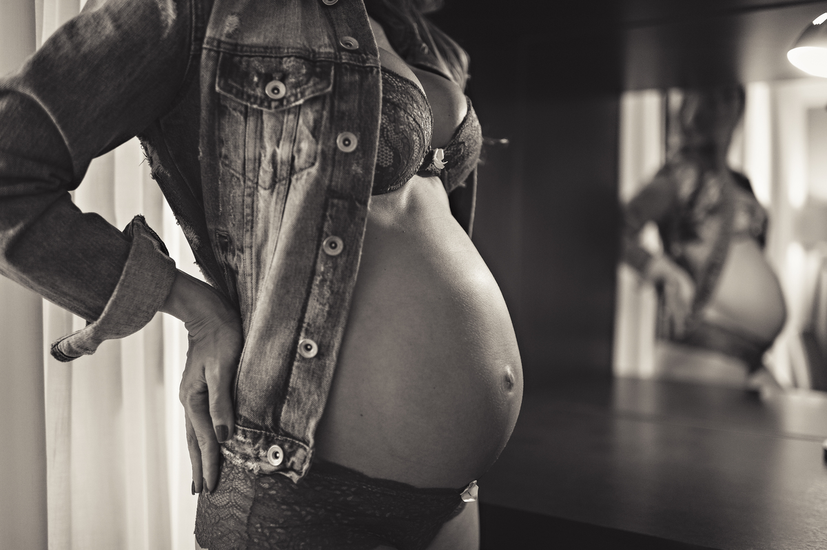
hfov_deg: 54.5
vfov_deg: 37.8
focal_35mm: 35
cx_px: 414
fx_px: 803
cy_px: 275
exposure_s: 1/100
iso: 500
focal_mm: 35
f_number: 1.4
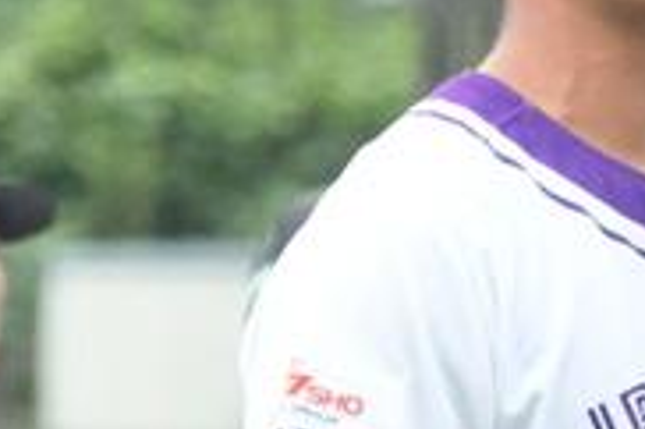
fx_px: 30305
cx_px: 702
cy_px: -131
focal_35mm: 1693
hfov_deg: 1.2
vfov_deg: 0.8
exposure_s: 1/1000
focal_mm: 270
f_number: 16
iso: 20000
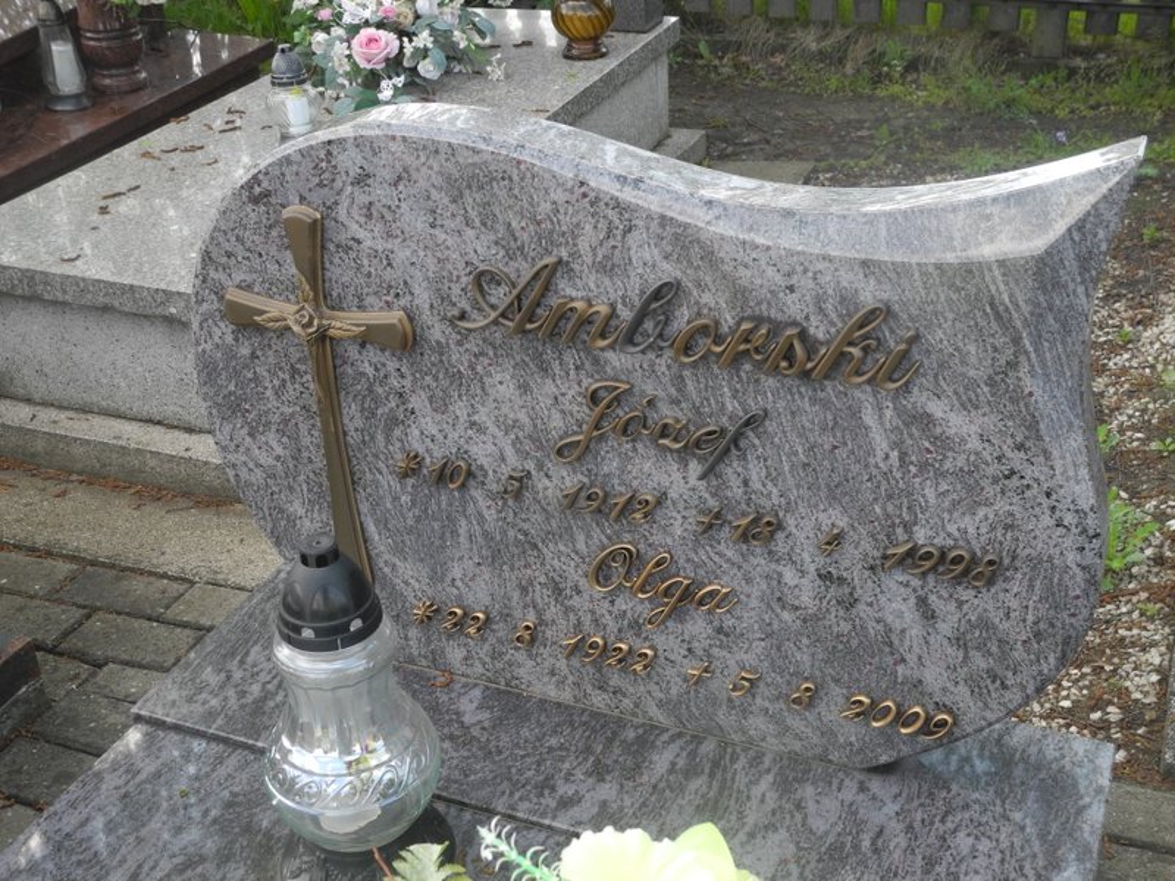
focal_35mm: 45
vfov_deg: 32.2
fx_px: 1527
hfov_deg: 42.1
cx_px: 588
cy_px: 440
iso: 100
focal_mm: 9.7
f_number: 3.2
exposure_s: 1/200
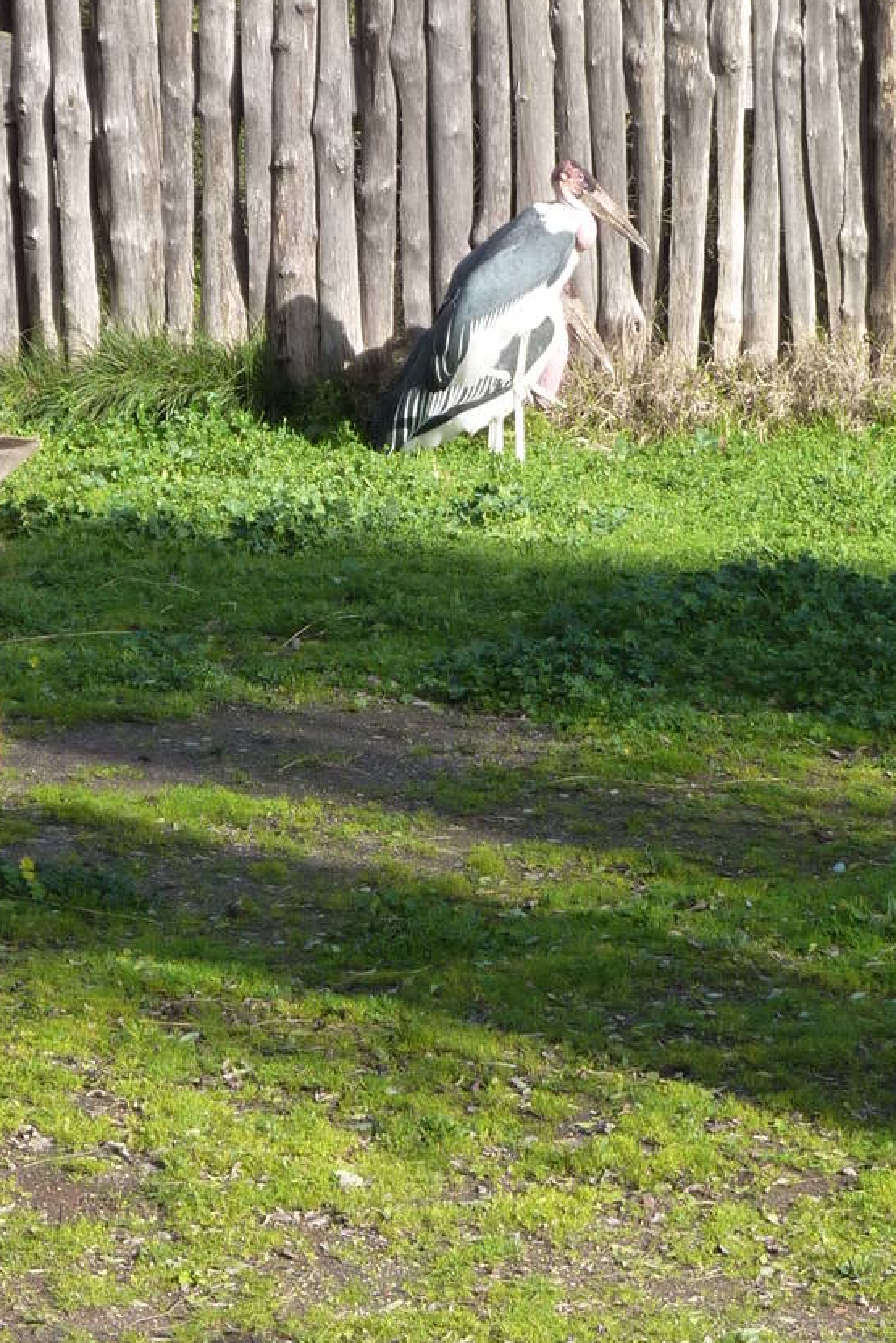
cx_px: 407
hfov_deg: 5.4
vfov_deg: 8.0
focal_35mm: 256
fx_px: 9553
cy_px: 315
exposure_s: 1/200
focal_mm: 21
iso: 125
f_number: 4.4
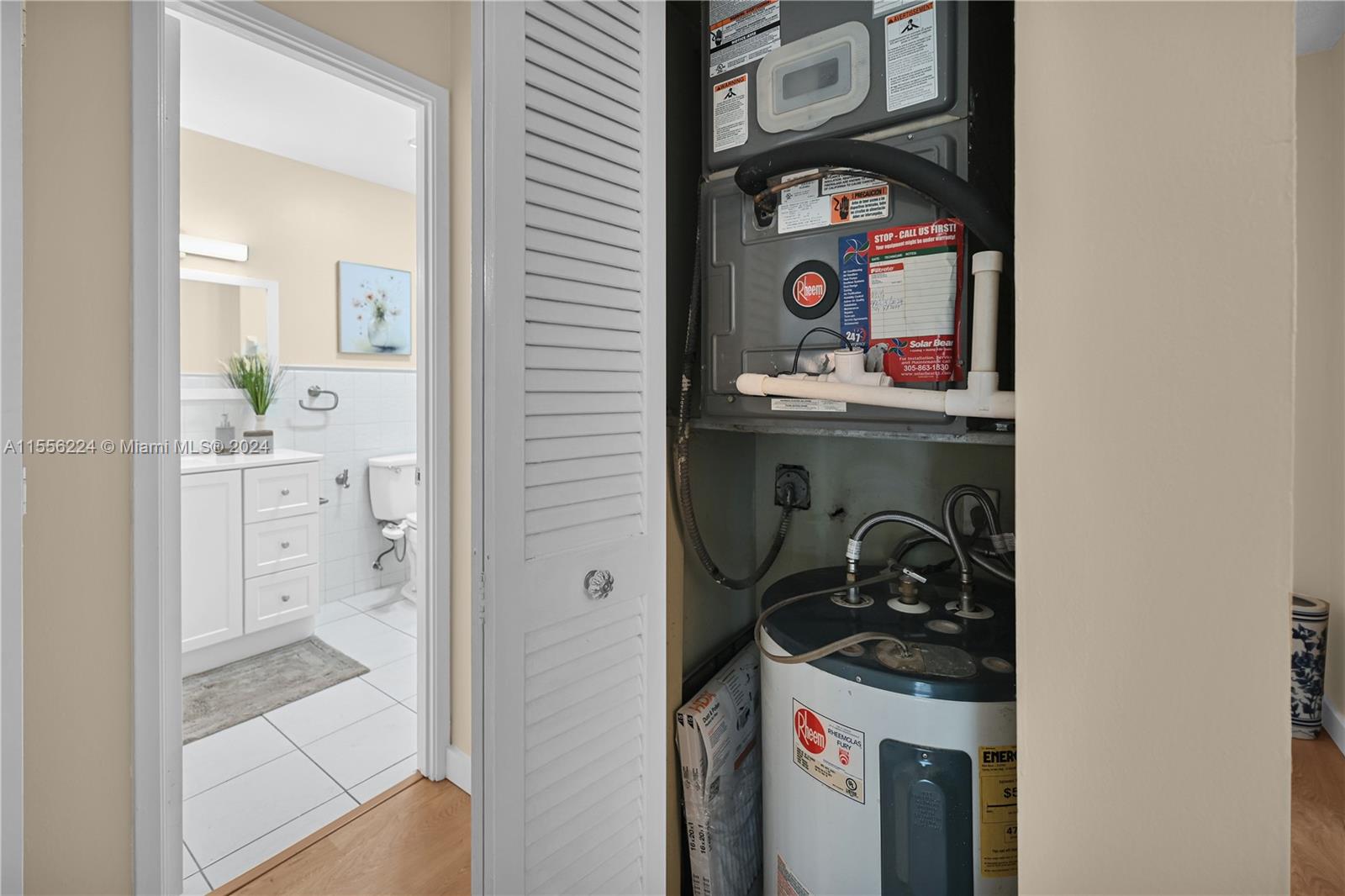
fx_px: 523
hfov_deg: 104.3
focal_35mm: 14
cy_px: 448
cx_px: 672
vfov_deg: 81.2
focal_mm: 14
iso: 100
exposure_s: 1/20
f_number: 4
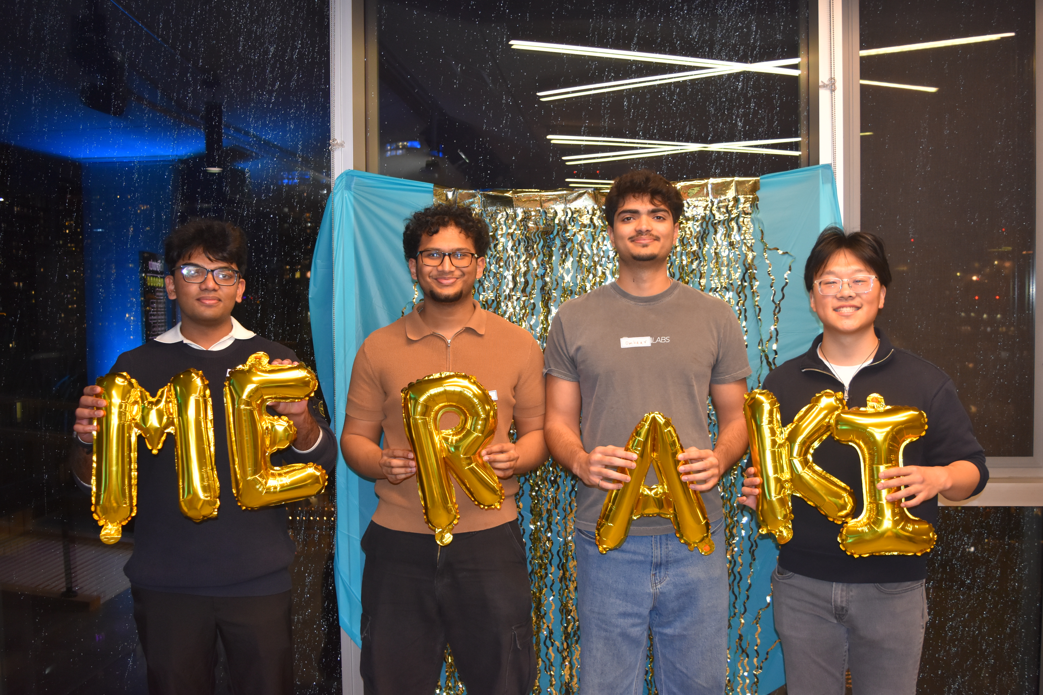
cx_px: 522
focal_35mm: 33
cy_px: 348
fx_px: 956
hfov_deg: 57.2
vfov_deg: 40.0
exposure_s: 1/80
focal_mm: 22
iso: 800
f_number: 4.5
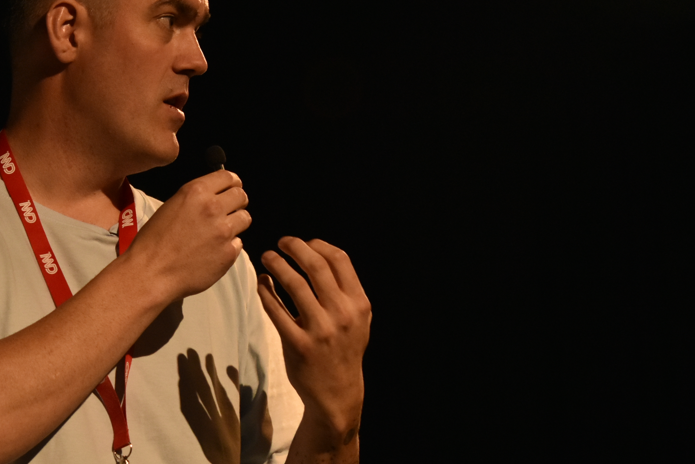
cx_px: 75
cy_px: 266
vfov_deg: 9.8
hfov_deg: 14.5
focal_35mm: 140
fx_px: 2703
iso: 1250
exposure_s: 1/160
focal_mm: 52
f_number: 5.6
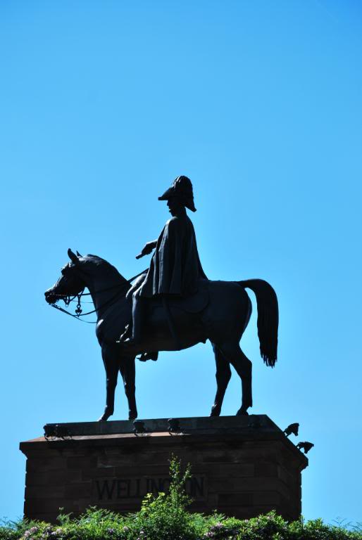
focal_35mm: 135
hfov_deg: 10.2
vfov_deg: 15.2
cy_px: 270
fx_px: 2031
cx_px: 181
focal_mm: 90
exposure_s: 1/400
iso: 100
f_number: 6.3
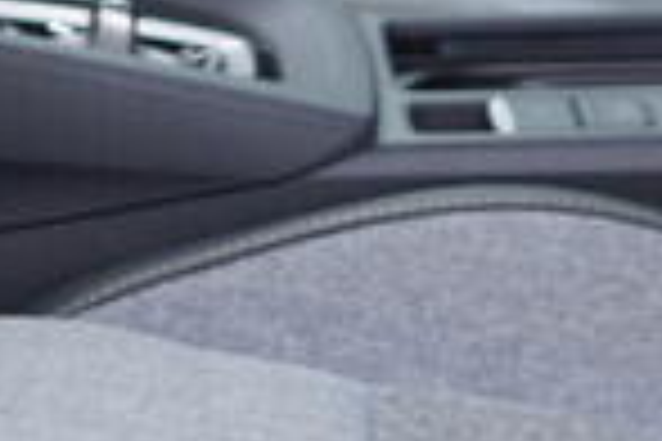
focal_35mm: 251
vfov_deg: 5.5
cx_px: 811
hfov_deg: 8.1
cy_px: -29
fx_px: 4615
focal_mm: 24
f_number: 2.8
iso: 125
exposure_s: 1/40
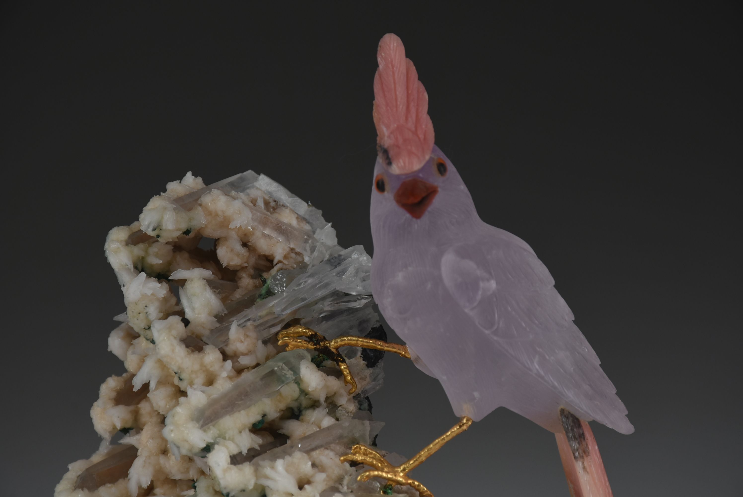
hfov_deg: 9.8
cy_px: 248
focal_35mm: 210
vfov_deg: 6.6
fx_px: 4337
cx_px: 372
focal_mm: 140
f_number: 11
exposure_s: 1/125
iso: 200
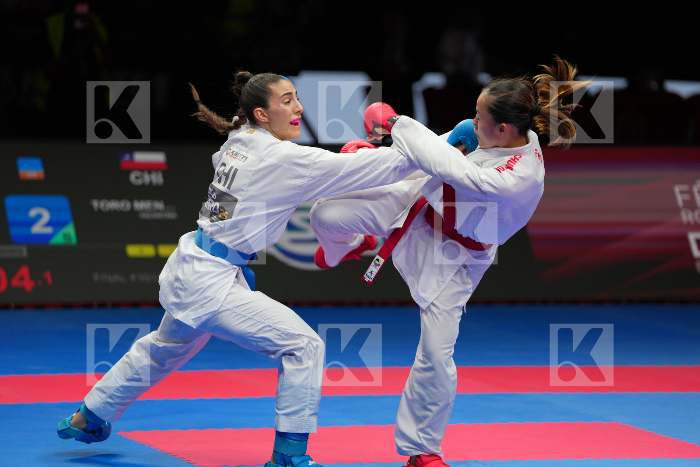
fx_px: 3538
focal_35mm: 182
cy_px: 234
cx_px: 350
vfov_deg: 7.5
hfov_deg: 11.3
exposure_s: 1/1000
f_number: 2.8
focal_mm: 182
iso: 500
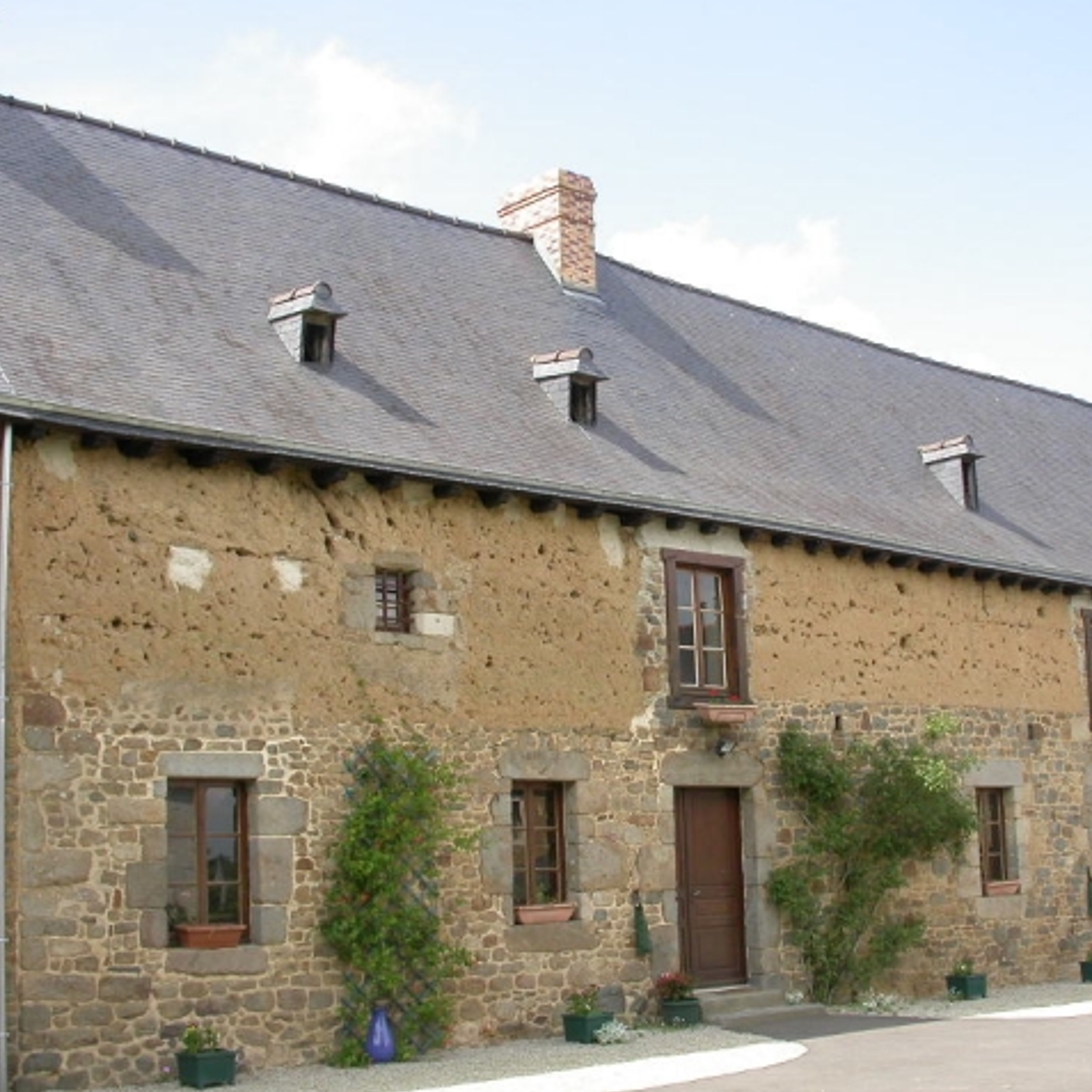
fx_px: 1713
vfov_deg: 35.3
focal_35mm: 48
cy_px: 577
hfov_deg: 35.2
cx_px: 675
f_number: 6
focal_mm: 7.85
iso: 100
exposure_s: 1/221
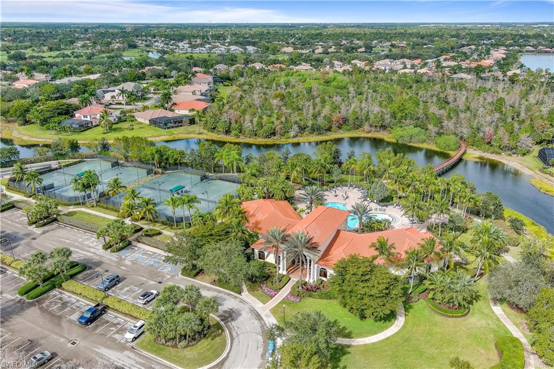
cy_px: 184
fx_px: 446
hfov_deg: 63.7
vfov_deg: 44.9
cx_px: 277
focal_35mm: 29
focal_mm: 10.57
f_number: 2.8
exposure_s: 1/1300
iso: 105
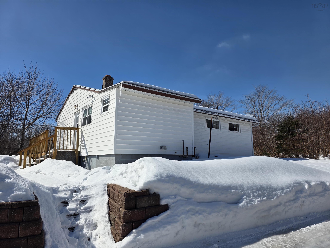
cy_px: 124
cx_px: 165
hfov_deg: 73.9
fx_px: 219
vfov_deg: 58.9
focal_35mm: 23
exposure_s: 1/7944
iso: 40
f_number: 1.7
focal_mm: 6.3
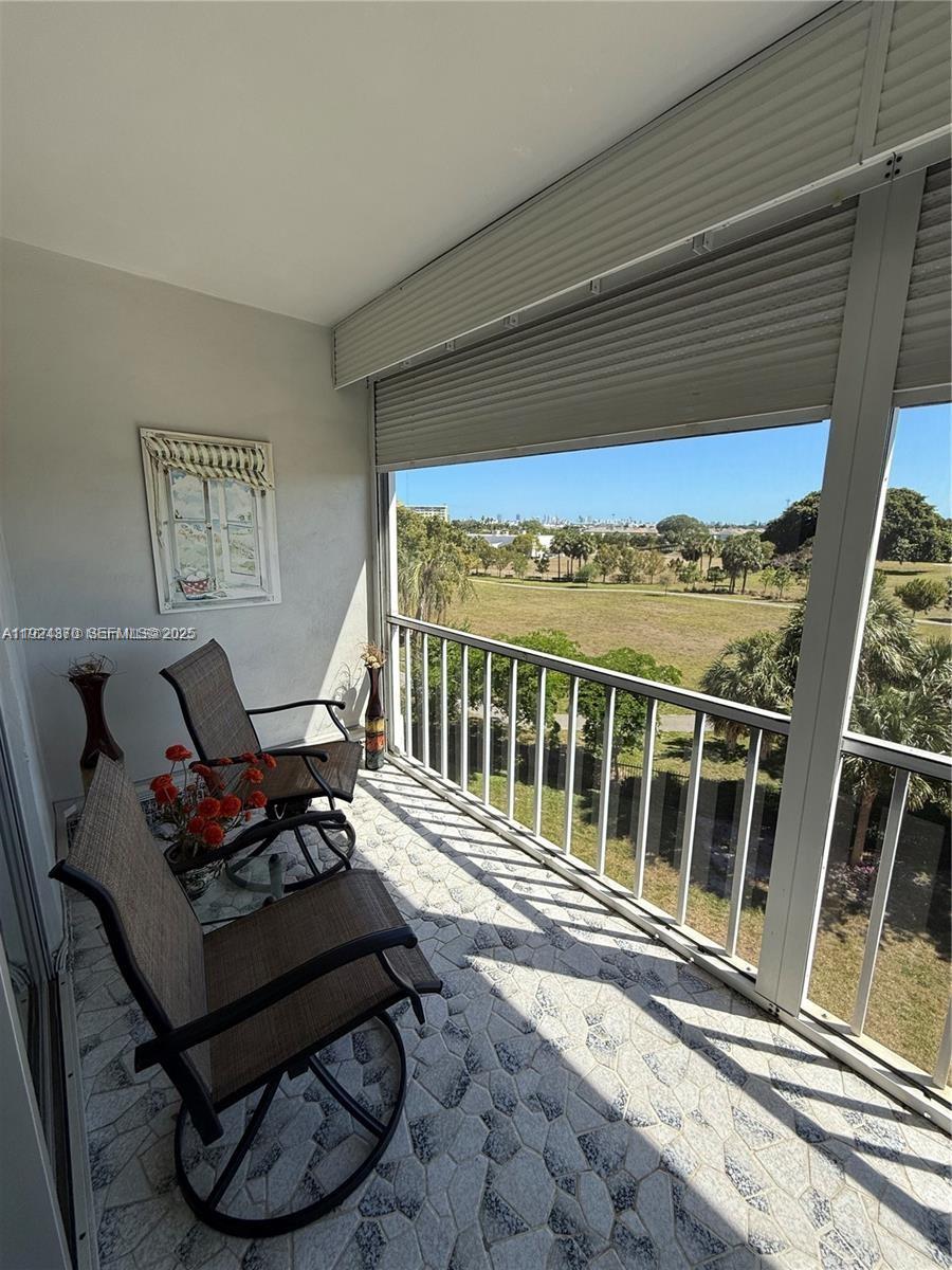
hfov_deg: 85.7
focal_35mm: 14
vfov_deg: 102.1
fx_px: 513
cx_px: 476
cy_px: 635
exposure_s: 1/1033
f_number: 2.2
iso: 50
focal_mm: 2.22
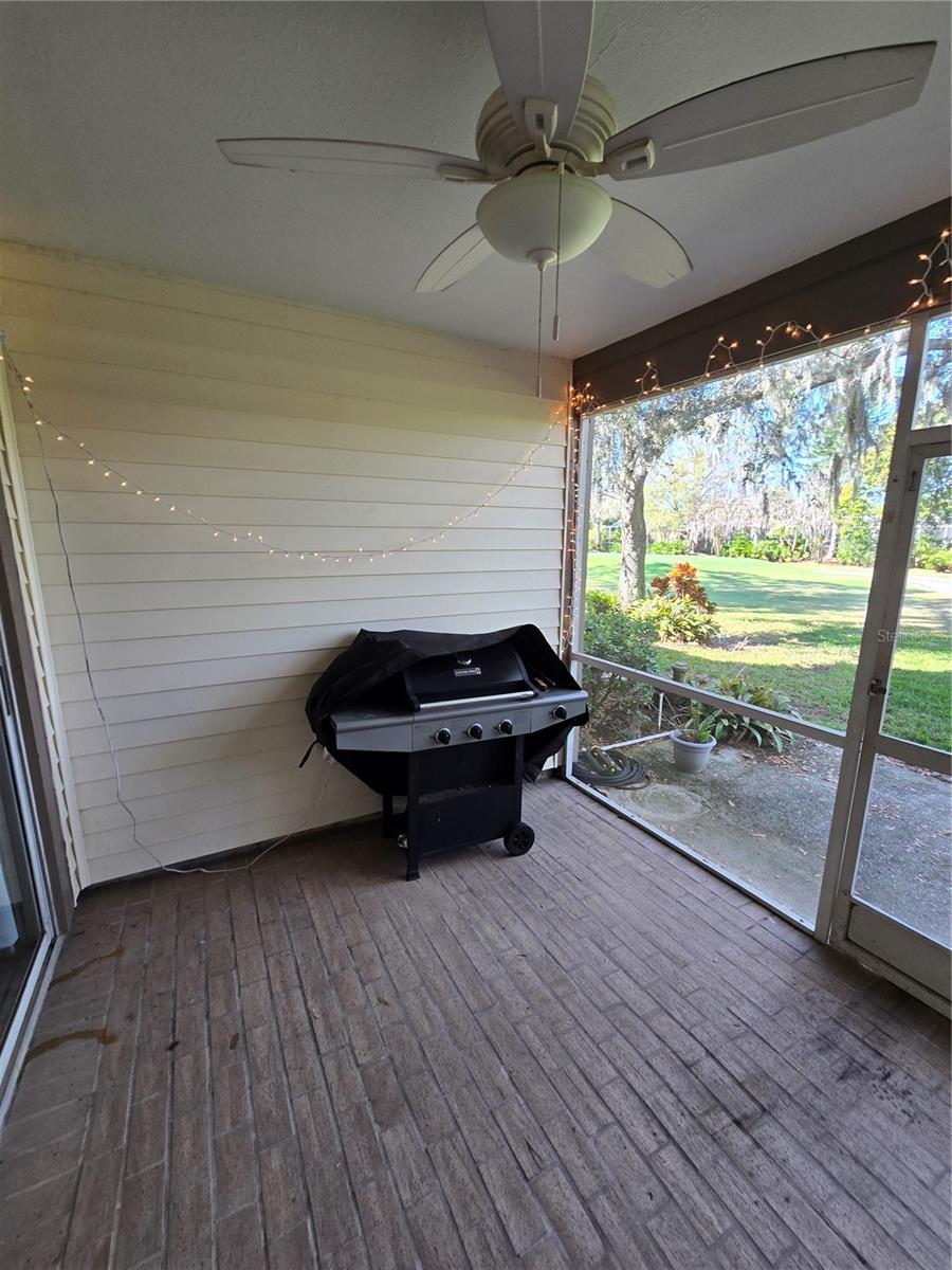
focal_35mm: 13
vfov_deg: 106.2
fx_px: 477
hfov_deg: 89.9
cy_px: 635
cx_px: 476
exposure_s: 1/60
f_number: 2.2
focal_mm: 2.2
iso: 50
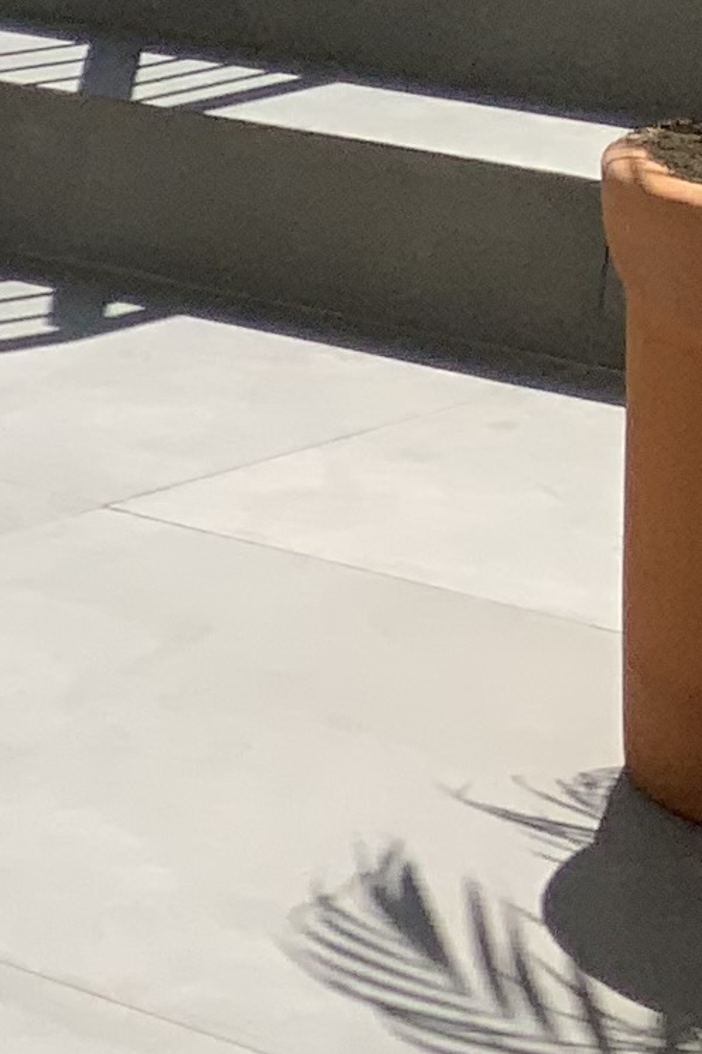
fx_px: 4770
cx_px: -1751
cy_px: 708
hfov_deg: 7.1
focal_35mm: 163
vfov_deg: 12.6
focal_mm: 3
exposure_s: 1/2959
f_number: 1.8
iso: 20
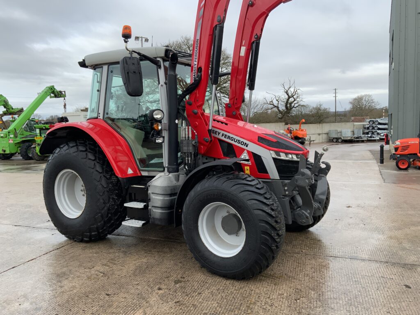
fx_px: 352
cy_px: 158
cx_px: 210
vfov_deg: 48.2
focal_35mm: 29
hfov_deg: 61.7
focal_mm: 3
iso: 16
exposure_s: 1/380
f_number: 1.8
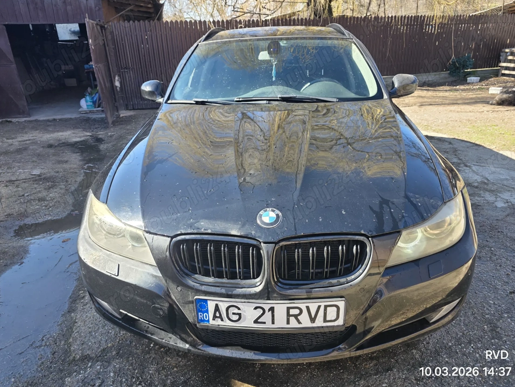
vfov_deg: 56.8
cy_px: 200
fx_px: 357
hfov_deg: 71.6
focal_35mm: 24
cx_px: 265
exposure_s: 1/136
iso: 12
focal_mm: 6.3
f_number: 1.7
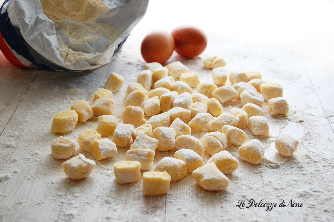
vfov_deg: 23.7
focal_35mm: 57
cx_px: 167
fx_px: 528
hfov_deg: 35.1
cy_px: 111
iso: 800
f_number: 5
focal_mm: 38
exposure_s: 1/25
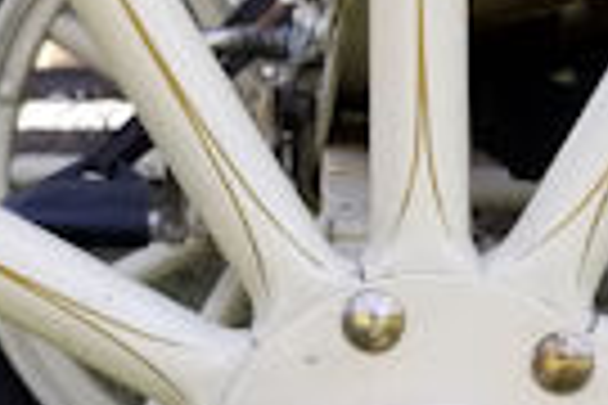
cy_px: 477
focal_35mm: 128
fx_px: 2162
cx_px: 329
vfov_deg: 10.5
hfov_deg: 16.0
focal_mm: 4.3
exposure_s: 1/328
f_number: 1.7
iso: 50
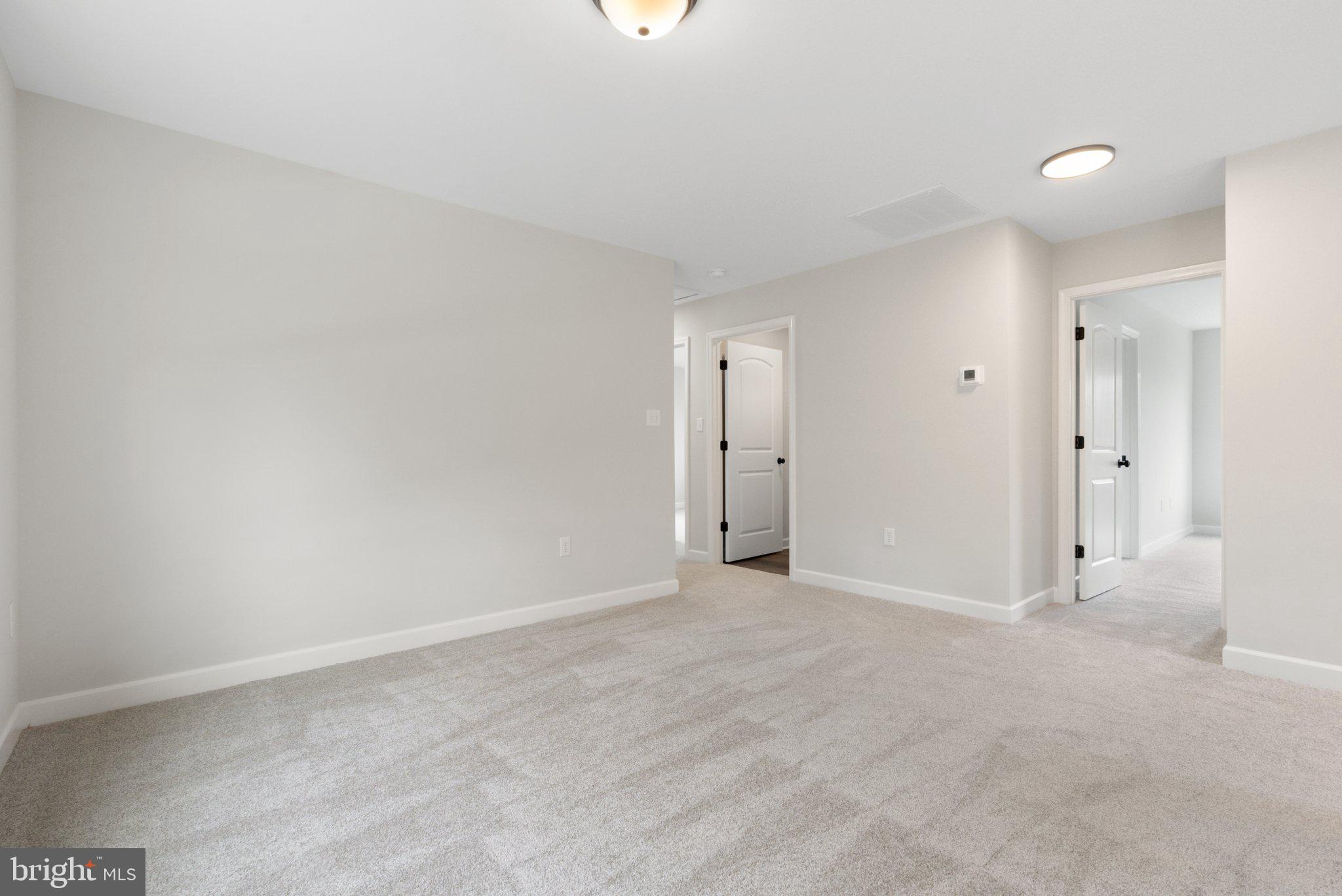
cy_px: 448
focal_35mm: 16
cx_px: 671
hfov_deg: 96.7
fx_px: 597
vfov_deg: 73.8
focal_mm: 16
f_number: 10
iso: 640
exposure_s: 1/13
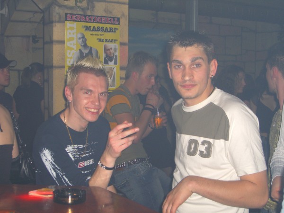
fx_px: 468
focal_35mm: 57
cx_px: 142
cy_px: 106
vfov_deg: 25.7
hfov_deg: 33.8
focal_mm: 11.8
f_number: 3.6
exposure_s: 1/60
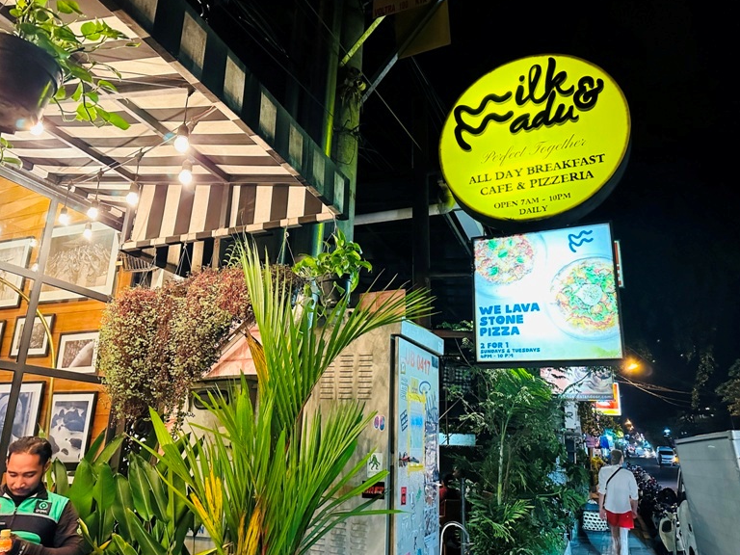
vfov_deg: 54.9
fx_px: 534
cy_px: 282
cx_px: 369
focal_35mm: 25
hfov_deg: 69.4
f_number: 1.78
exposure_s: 1/50
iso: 800
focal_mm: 6.86
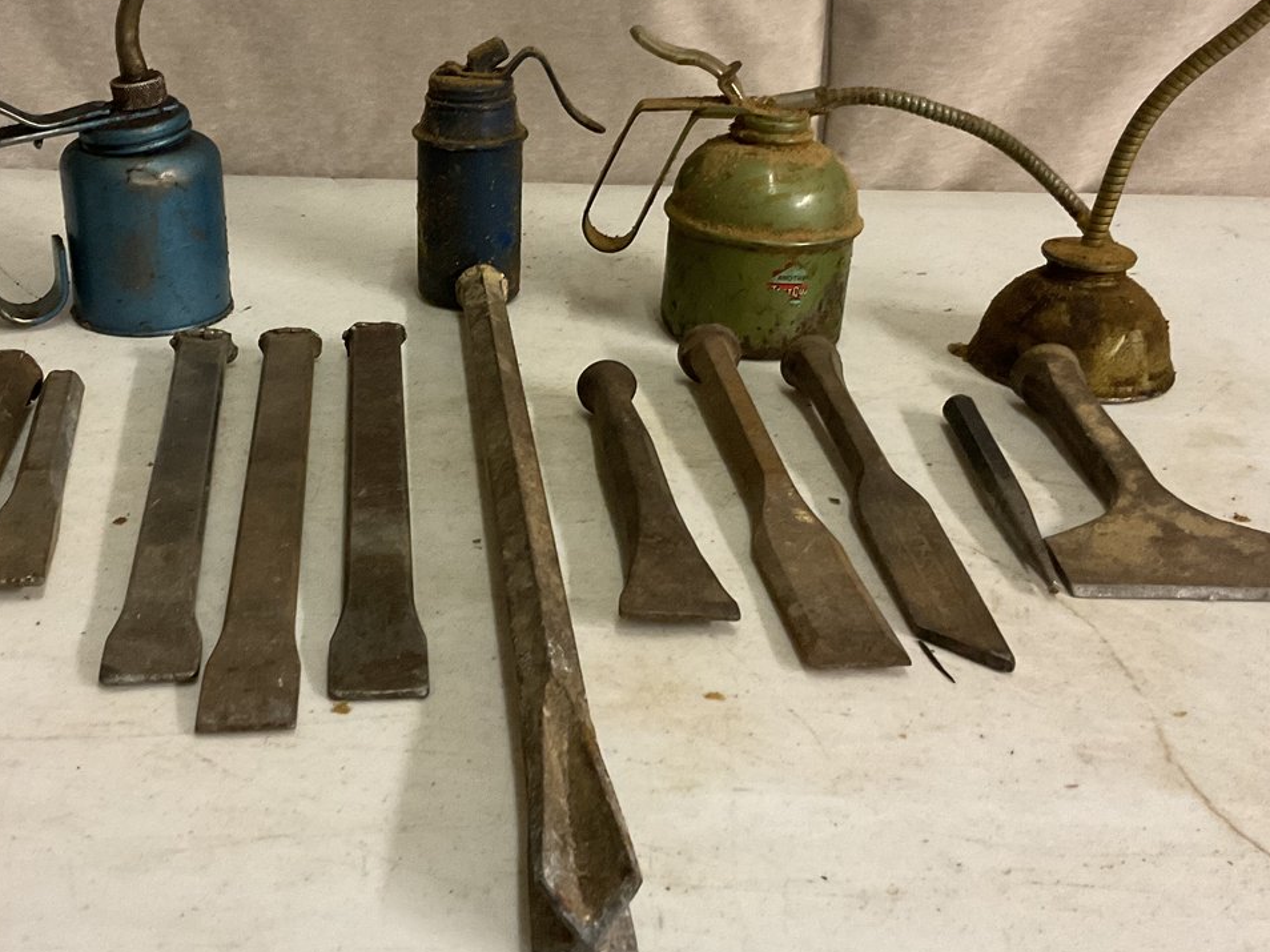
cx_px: 509
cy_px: 373
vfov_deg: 31.4
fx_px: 1687
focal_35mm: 46
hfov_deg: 41.1
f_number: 1.8
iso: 250
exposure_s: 1/60
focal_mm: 3
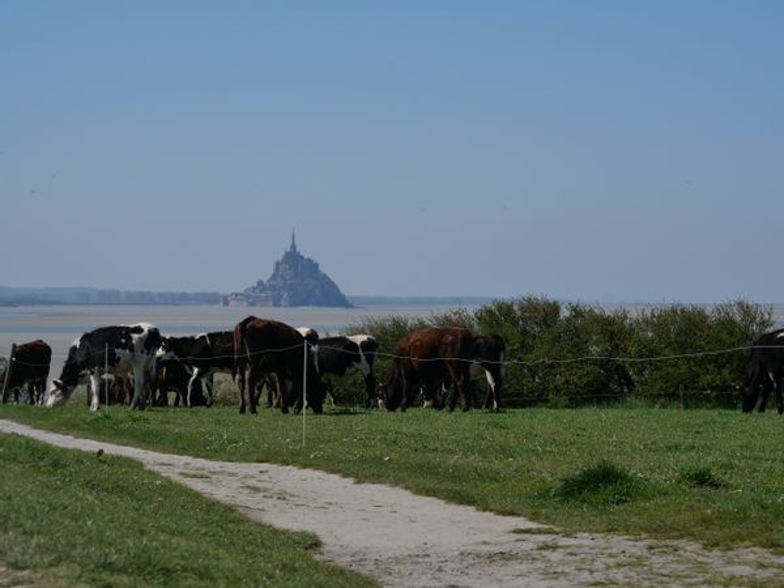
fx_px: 2808
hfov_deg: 15.9
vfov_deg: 12.0
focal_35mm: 124
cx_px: 392
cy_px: 294
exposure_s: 1/800
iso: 200
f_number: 9
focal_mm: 62
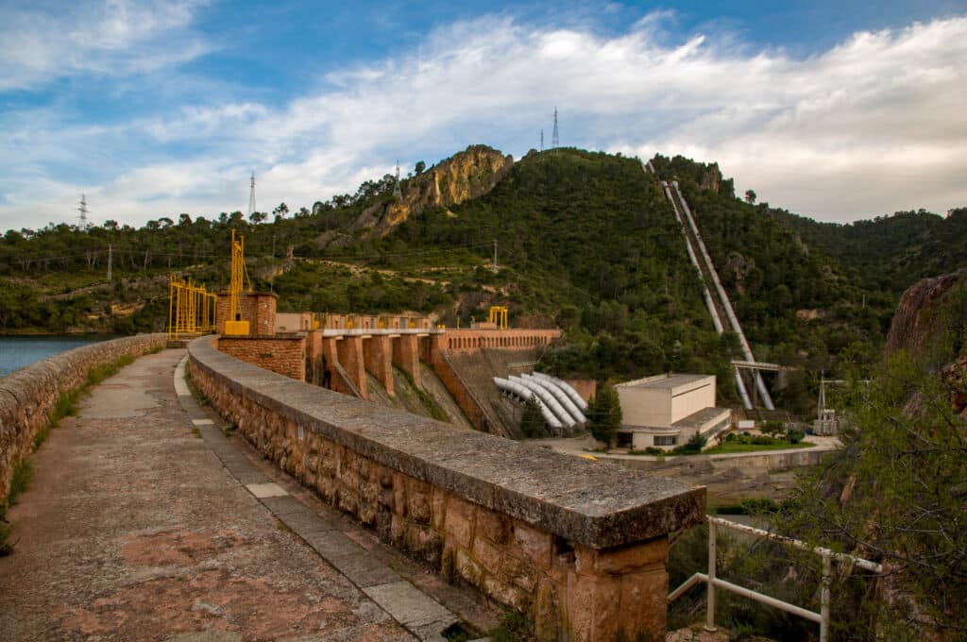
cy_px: 321
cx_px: 484
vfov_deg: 50.3
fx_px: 684
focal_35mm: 26
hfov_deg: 70.5
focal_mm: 17
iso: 200
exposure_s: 1/30
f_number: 11
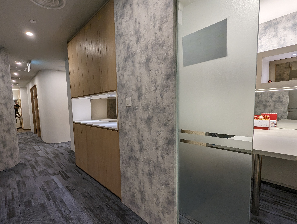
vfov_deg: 74.8
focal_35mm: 17
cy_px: 120
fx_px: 146
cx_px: 129
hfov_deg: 90.4
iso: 91
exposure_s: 1/76.8
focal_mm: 1.95
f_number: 2.2
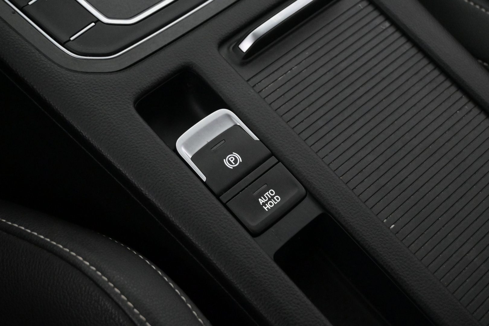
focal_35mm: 57
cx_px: 244
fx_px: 774
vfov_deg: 23.8
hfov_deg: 35.1
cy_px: 163
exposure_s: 1/60
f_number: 5.6
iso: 5600
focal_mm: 38
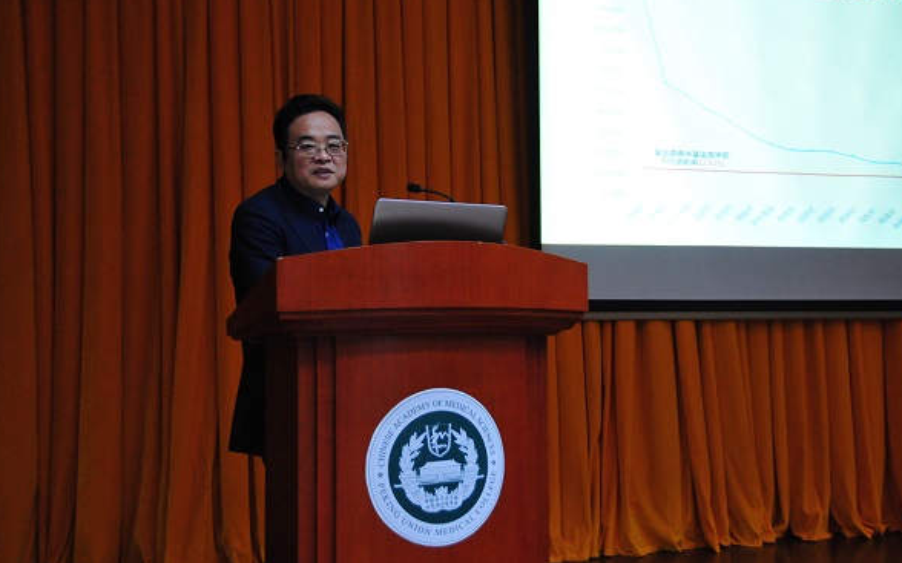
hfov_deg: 38.2
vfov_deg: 24.4
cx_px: 453
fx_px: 1302
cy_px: 273
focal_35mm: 53
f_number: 4.2
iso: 2000
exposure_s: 1/60
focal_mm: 34
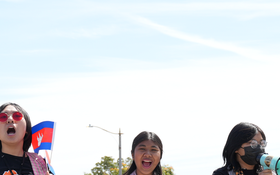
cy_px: 216
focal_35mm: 112
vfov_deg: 11.4
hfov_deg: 18.3
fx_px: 857
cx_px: 27
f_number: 4
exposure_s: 1/640
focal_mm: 29
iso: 100
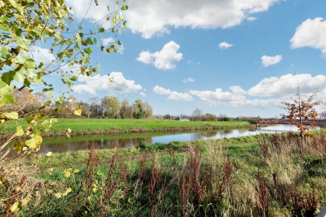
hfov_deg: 100.4
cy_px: 108
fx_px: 136
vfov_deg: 77.3
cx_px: 163
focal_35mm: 15
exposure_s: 1/300
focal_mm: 10
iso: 200
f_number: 5.6
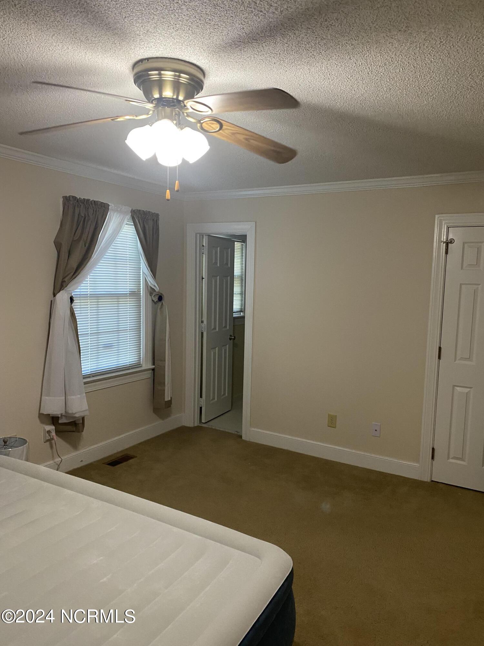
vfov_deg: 67.3
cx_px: 242
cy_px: 323
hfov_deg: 53.1
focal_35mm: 26
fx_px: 485
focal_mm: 4.25
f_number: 1.8
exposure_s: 1/60
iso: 250
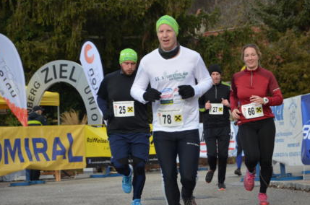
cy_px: 110
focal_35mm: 149
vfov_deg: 9.2
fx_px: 1277
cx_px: 176
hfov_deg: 13.8
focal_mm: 85
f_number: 5.6
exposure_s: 1/1000
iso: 800
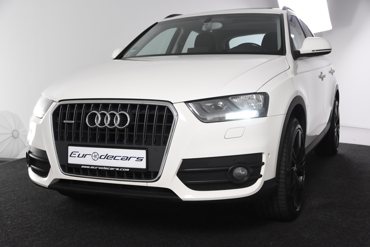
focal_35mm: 46
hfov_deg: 42.3
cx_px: 185
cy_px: 124
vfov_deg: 29.0
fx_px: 478
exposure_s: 1/125
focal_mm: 31
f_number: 5
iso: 1600
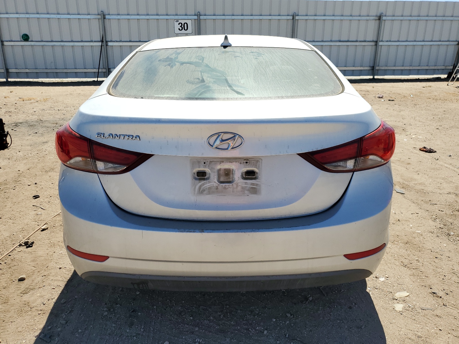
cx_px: 230
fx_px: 345
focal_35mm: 26
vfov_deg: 53.1
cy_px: 172
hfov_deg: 67.3
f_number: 1.5
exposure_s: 1/3333
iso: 50
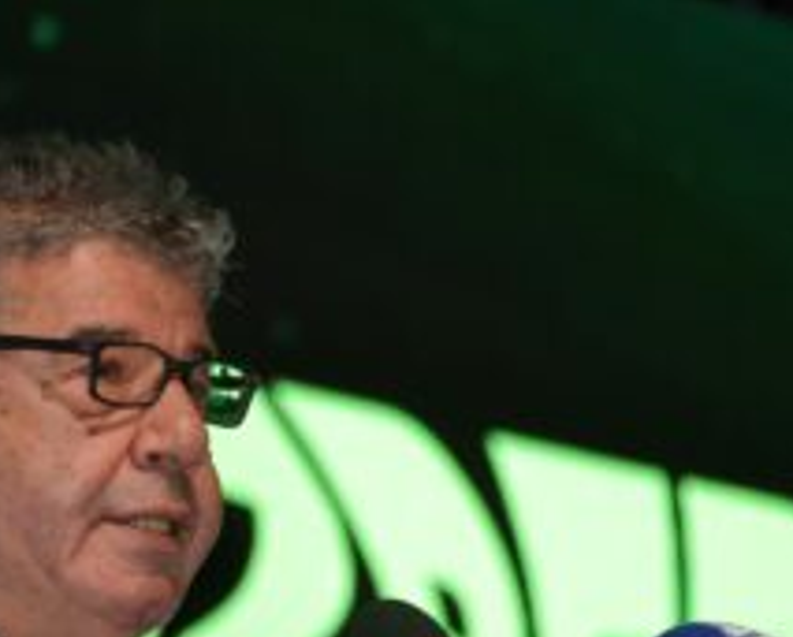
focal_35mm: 428
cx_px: 220
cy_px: 630
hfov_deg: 4.5
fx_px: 10059
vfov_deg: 3.6
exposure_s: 1/60
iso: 400
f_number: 5.6
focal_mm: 190
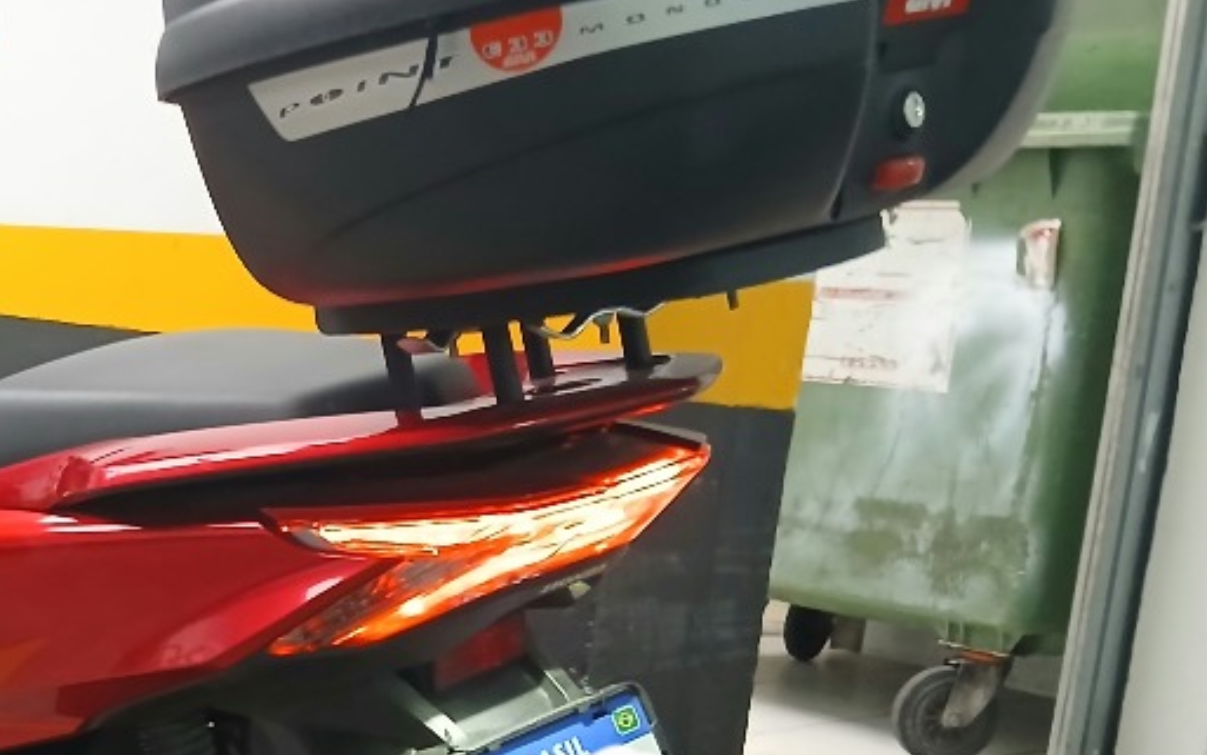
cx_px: 87
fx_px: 1810
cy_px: 633
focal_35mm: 55
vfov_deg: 23.1
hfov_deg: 34.5
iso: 500
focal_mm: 3.98
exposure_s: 1/20
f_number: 1.8
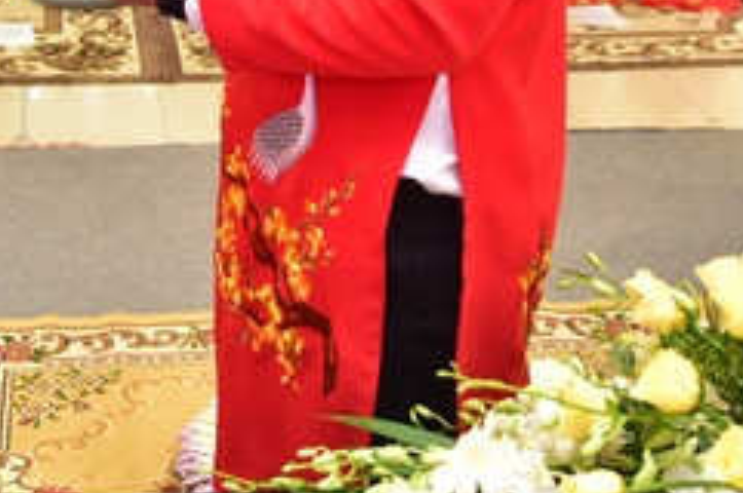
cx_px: 296
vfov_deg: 16.3
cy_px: -42
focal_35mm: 81
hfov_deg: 25.0
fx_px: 1669
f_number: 4
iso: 800
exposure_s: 1/40
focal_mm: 30
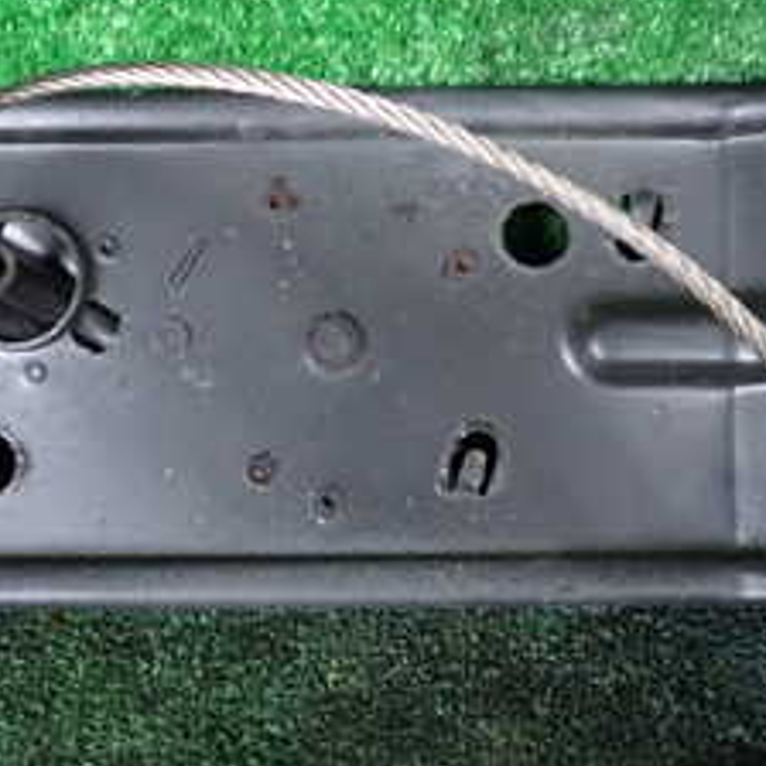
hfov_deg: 24.3
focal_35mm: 71
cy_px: 335
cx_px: 366
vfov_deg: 24.3
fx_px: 1778
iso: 800
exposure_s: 1/25
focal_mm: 5.4
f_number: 2.3
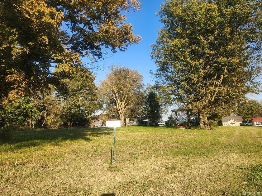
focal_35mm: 23
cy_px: 98
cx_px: 131
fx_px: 174
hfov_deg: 73.9
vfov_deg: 58.9
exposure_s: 1/606
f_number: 1.8
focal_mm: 5.4
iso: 20
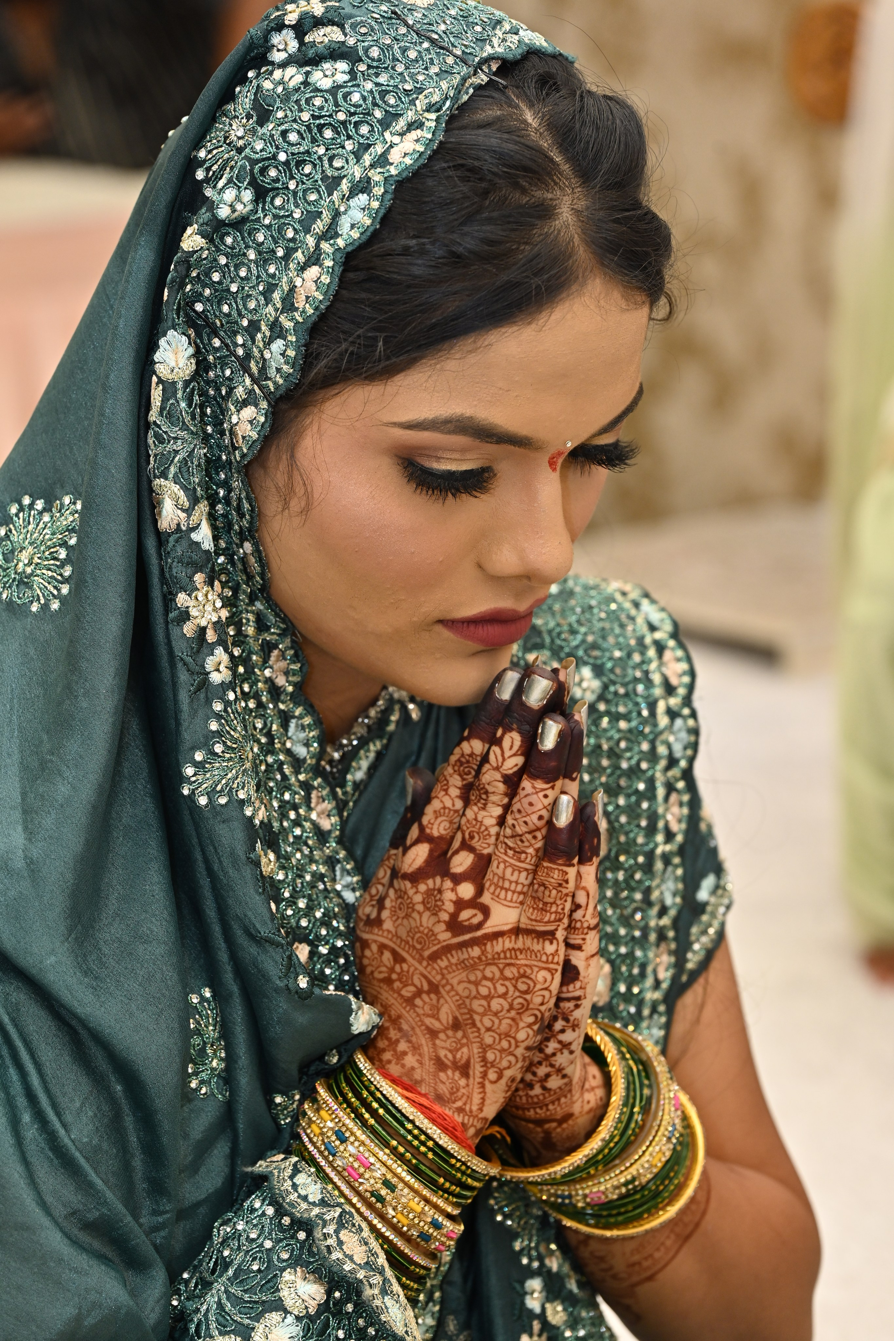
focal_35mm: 120
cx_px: 447
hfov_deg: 11.4
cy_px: 670
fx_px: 4470
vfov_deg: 17.1
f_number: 6.3
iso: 640
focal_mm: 120
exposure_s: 1/160
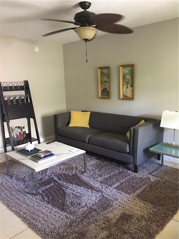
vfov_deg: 61.7
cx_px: 90
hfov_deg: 48.2
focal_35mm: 29
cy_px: 120
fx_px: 200
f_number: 2.2
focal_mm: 4.15
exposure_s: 1/24
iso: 250
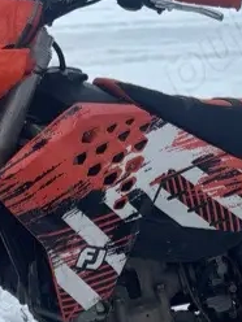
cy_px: 42
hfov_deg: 10.6
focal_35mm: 140
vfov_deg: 14.0
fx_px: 1305
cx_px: 52
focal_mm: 5.96
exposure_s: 1/880
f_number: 1.6
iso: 50
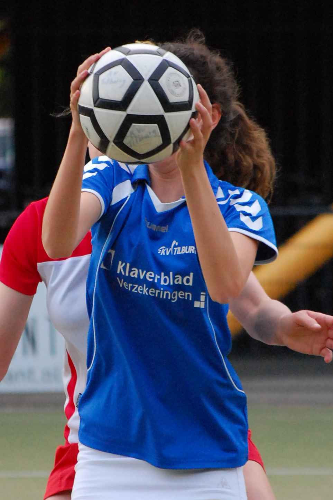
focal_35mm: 202
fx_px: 2814
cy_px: 250
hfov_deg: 6.8
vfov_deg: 10.2
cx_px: 166
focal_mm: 135
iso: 1600
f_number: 5
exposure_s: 1/1000
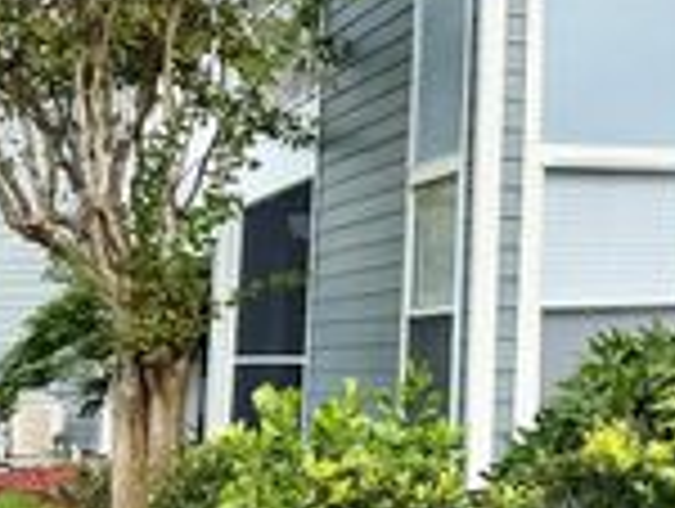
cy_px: -2
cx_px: 914
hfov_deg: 21.6
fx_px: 1562
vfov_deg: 18.0
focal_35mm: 80
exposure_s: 1/2105
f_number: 1.78
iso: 80
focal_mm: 6.76
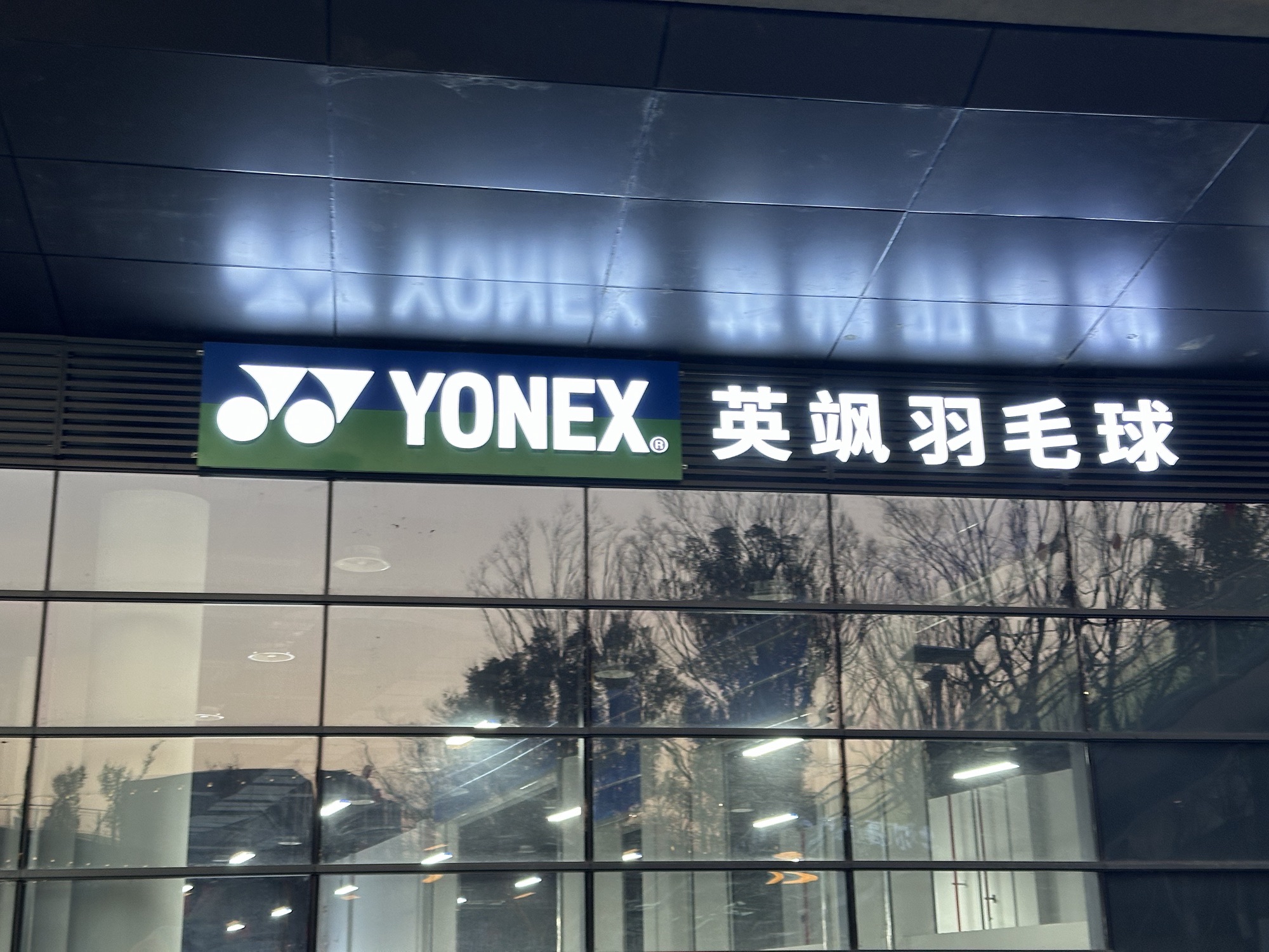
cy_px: 476
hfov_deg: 39.7
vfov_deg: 30.3
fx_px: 1760
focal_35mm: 48
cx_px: 634
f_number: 1.78
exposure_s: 1/50
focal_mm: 6.86
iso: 80
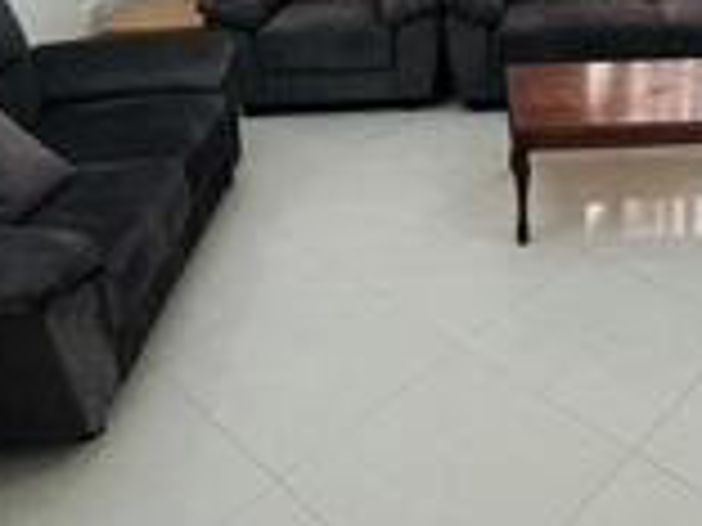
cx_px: 565
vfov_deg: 35.4
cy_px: 47
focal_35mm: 38
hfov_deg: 46.3
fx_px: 771
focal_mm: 1.57
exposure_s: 1/50
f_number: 1.8
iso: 200
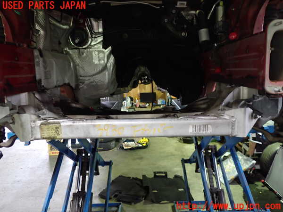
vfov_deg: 46.8
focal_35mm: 30
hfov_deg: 60.0
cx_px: 142
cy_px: 106
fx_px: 245
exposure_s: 1/30
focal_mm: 5.4
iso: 500
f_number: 2.3
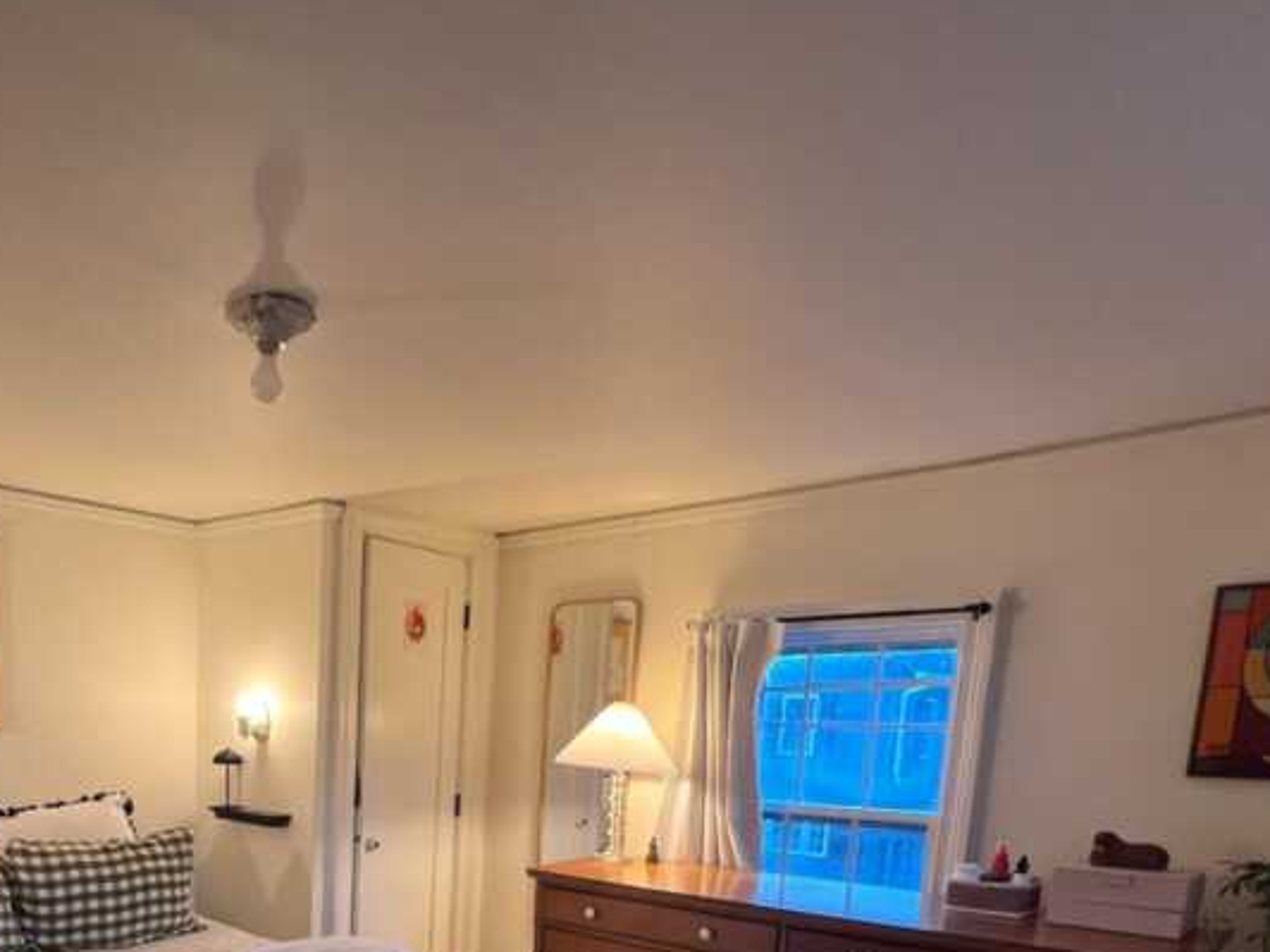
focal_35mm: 25
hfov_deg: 65.9
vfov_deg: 48.0
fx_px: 917
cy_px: 892
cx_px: 346
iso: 200
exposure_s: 1/60
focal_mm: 1.57
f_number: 1.8
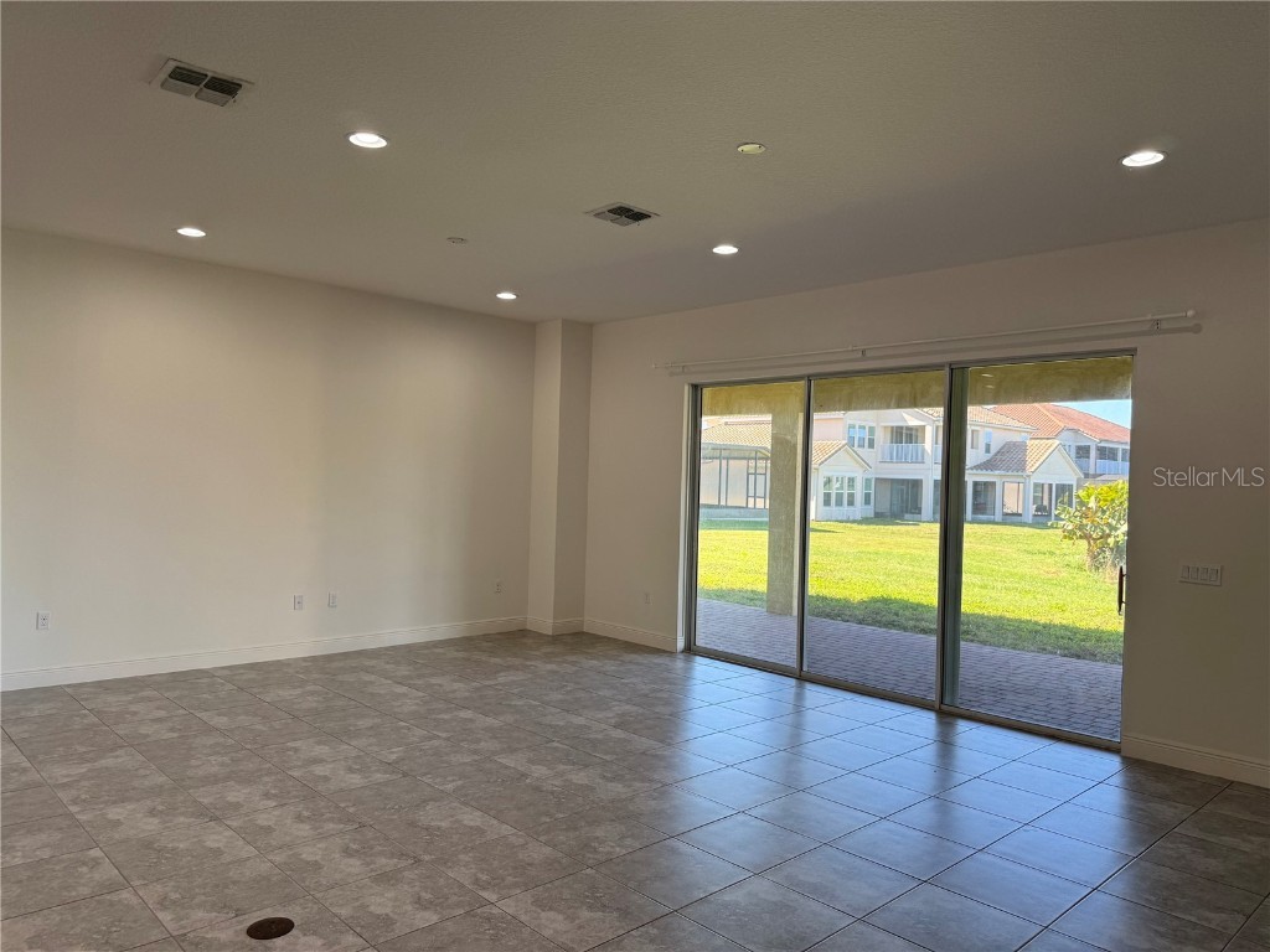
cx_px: 635
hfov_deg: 71.6
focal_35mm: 24
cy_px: 476
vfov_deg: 56.8
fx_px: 881
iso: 100
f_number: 1.78
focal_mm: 6.76
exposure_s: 1/246
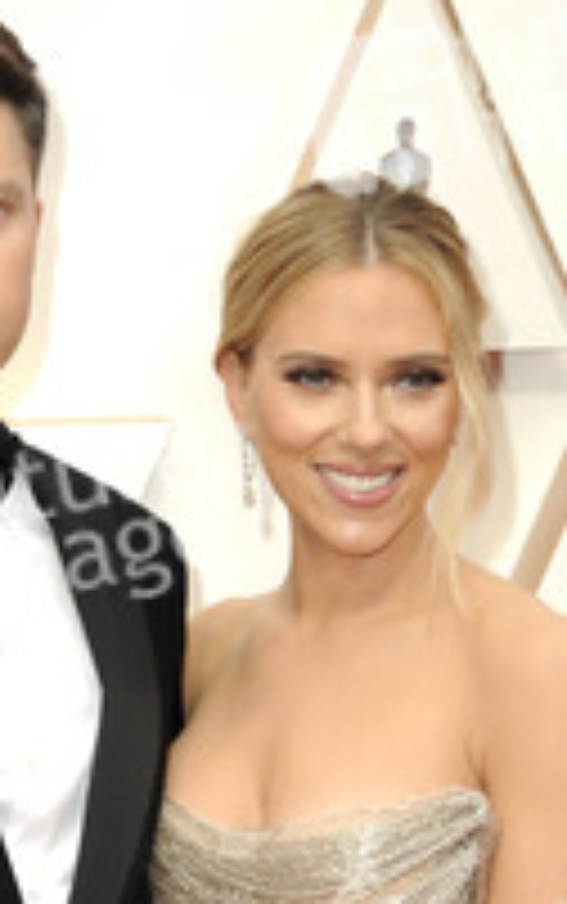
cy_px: 765
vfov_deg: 10.3
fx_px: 5008
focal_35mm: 203
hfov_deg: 6.5
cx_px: 124
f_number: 7.1
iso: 1250
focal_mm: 100
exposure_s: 1/250
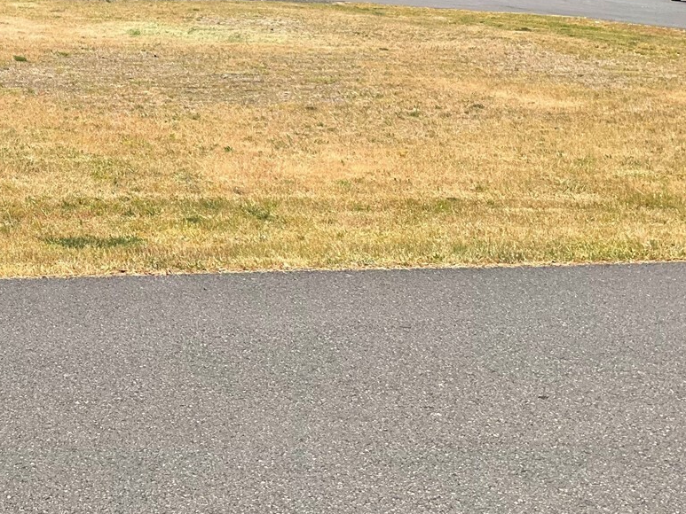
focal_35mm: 60
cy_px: 81
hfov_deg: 31.0
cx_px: 101
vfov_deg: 23.9
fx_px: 1189
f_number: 1.8
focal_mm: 3
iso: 25
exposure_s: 1/1412
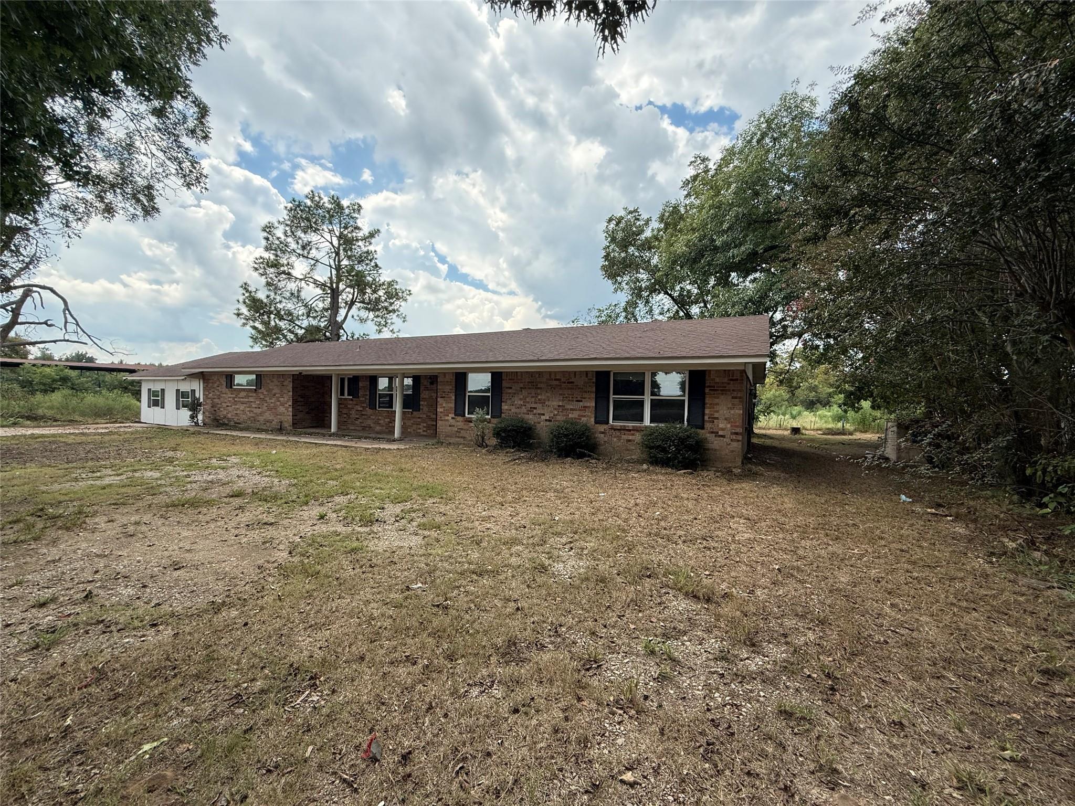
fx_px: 435
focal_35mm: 14
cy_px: 403
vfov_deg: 85.7
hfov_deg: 102.1
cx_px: 538
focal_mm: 2.22
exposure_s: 1/942
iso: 64
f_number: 2.2
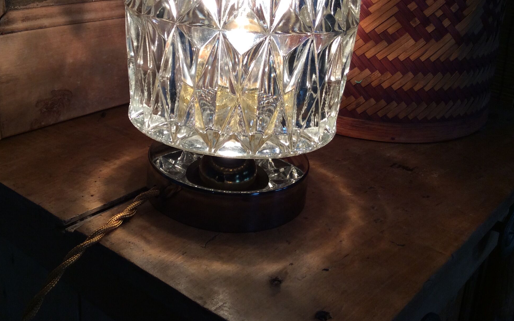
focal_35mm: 45
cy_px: 82
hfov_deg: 44.3
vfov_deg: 28.2
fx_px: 630
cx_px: 225
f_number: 2.4
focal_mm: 3.3
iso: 32
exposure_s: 1/196
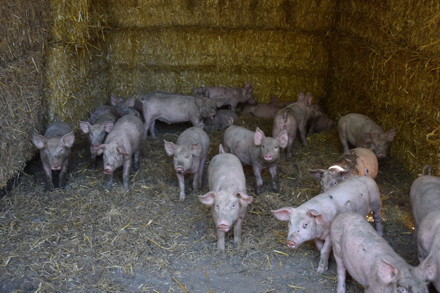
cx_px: 220
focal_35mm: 52
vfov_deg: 25.8
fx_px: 642
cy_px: 146
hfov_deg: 37.9
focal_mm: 35
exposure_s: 1/60
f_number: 4.5
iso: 640
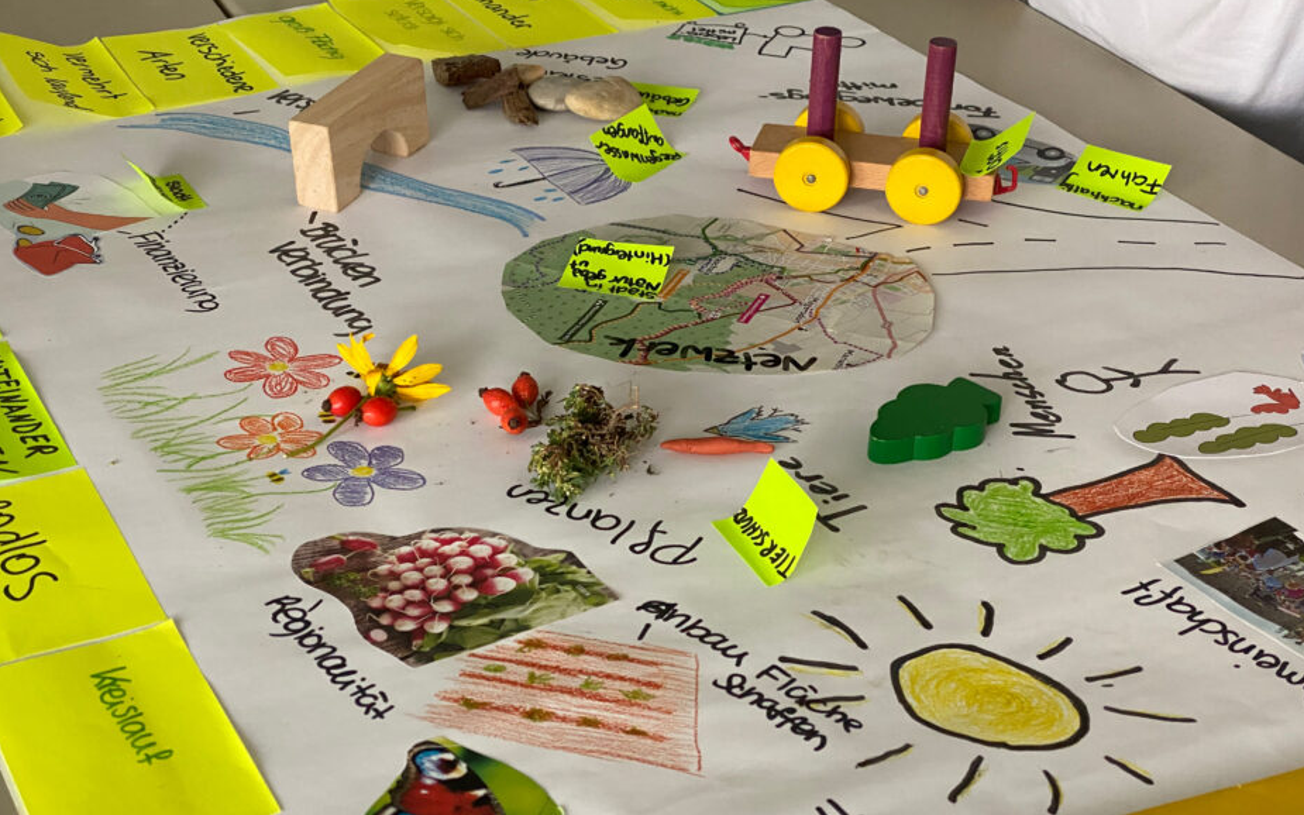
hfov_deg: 33.5
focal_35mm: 61
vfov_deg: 21.3
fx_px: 2168
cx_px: 630
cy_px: 443
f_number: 2
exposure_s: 1/62
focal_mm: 6
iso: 160
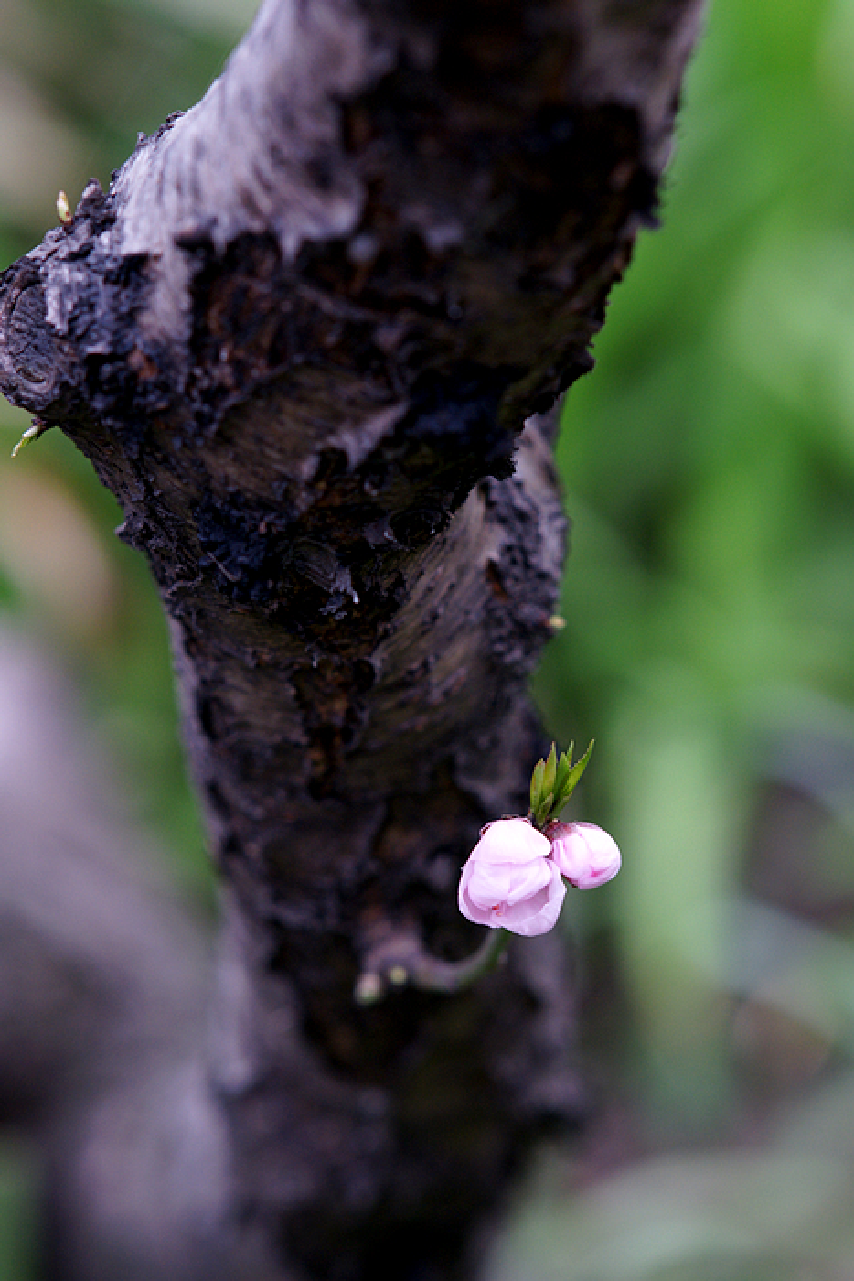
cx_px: 427
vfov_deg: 10.2
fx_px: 7202
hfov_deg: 6.8
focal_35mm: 202
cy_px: 640
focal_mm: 135
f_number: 4
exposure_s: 1/40
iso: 200
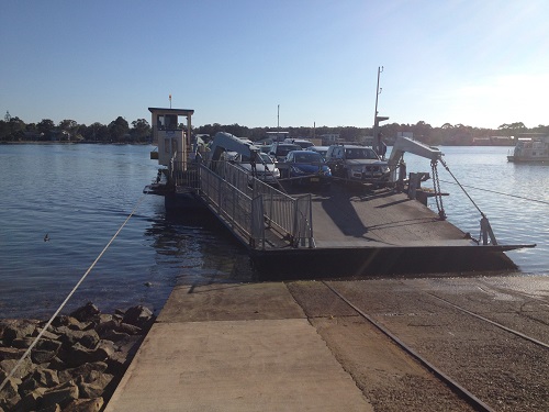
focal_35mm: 35
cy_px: 206
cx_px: 274
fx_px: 555
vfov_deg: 40.7
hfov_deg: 52.6
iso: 50
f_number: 2.4
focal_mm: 4.28
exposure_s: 1/2632
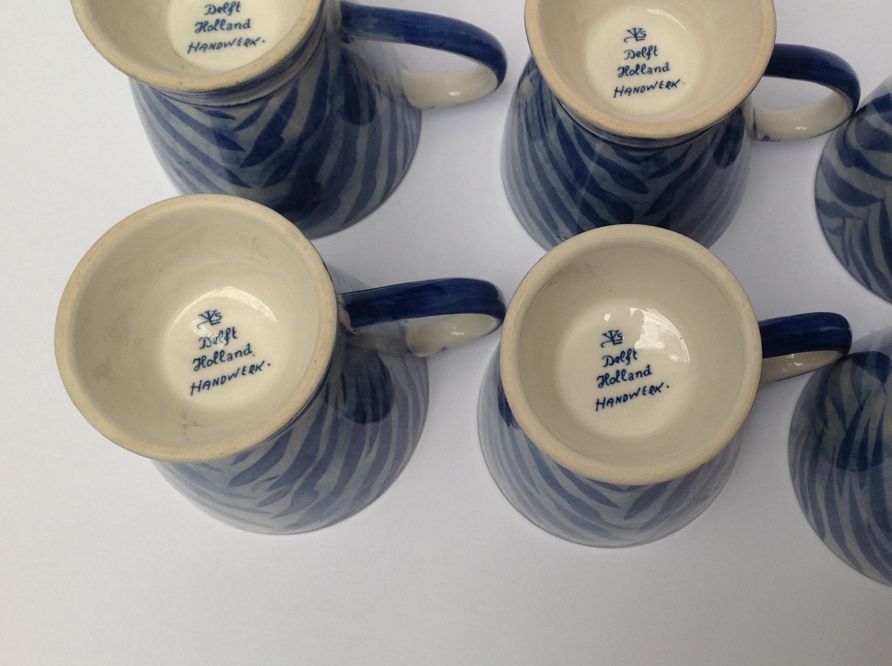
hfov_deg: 36.3
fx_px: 1338
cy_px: 246
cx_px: 630
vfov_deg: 27.9
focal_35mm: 52
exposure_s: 1/60
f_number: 2.4
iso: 50
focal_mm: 4.28
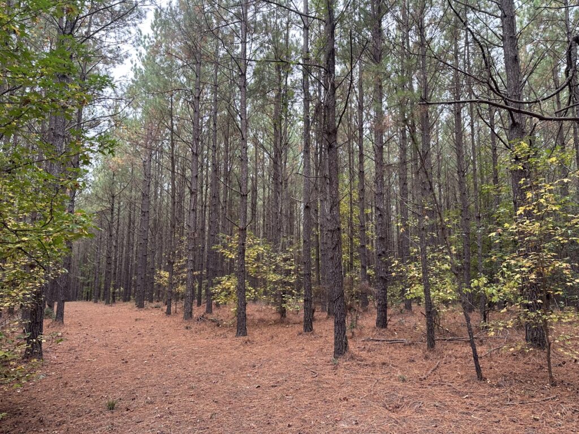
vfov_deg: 56.8
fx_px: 401
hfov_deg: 71.6
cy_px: 217
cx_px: 290
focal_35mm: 24
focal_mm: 6.86
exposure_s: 1/143
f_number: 1.78
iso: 100
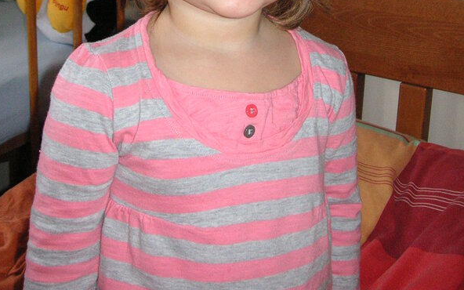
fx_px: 670
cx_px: 230
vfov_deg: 23.2
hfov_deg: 38.2
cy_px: -11
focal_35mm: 53
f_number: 2.8
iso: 160
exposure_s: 1/45
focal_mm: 6.1
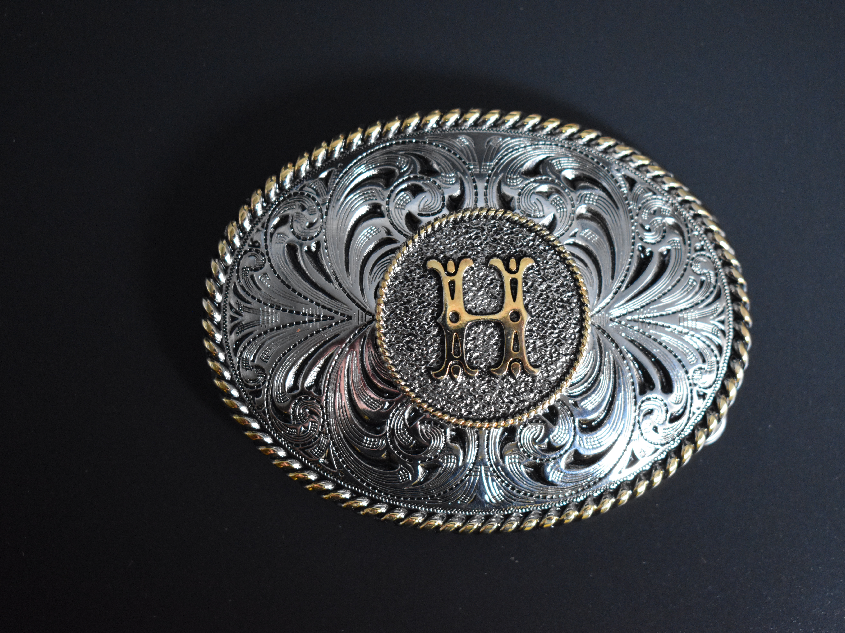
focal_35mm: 56
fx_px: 1367
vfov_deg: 26.1
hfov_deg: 34.3
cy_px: 317
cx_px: 472
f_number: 4.5
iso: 3200
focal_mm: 34
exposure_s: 1/100
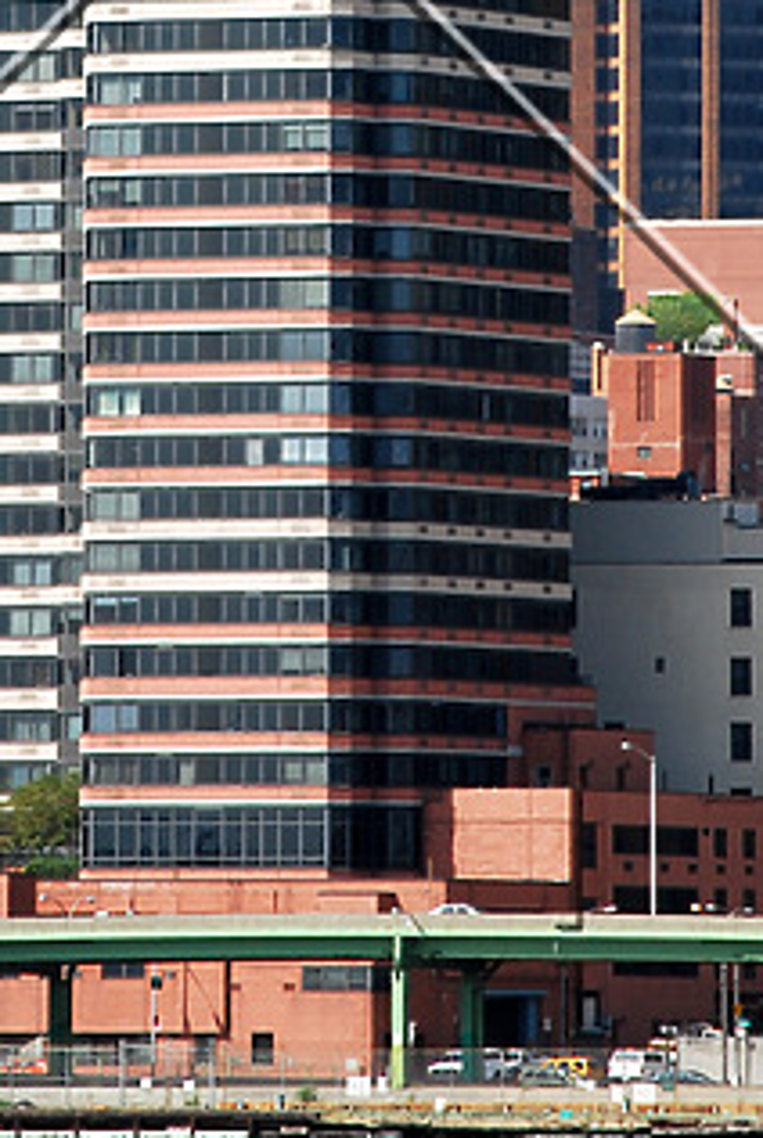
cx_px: 248
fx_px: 16883
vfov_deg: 3.9
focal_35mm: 533
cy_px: -166
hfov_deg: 2.6
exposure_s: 1/400
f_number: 5
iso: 200
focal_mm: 125
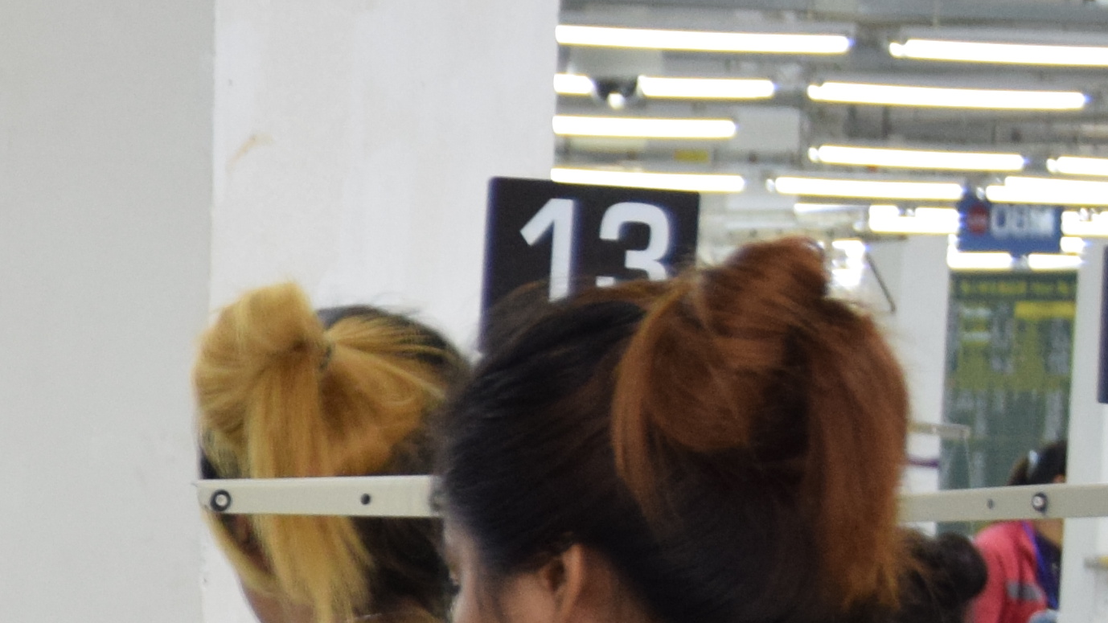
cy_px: 900
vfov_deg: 4.0
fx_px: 8843
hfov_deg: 7.0
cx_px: -765
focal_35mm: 301
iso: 800
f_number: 5
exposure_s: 1/100
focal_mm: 44
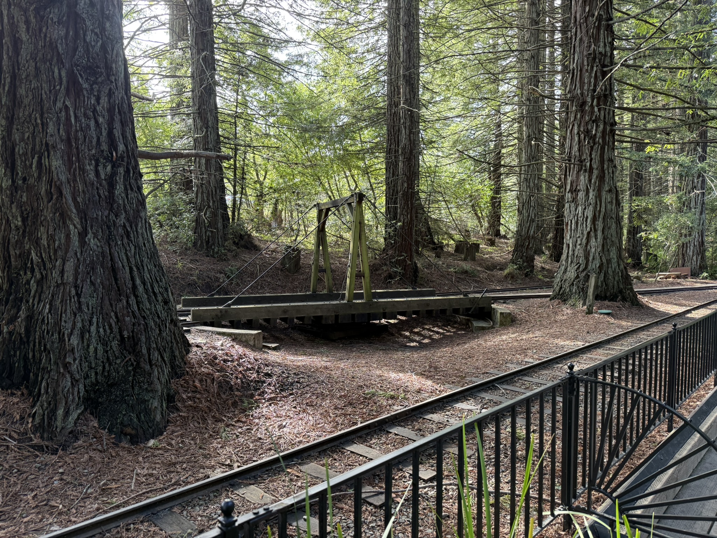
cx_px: 358
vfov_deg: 56.8
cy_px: 269
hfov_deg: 71.6
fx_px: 497
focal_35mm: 24
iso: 200
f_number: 1.78
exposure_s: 1/121
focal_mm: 6.76
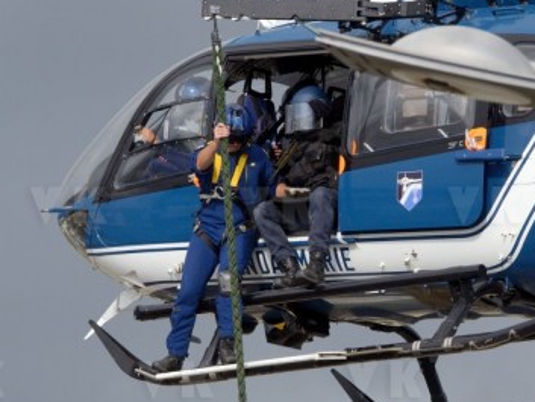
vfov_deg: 3.0
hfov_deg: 4.1
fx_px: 7560
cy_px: 414
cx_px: 277
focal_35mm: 489
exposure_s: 1/800
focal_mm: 200
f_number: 8
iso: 250
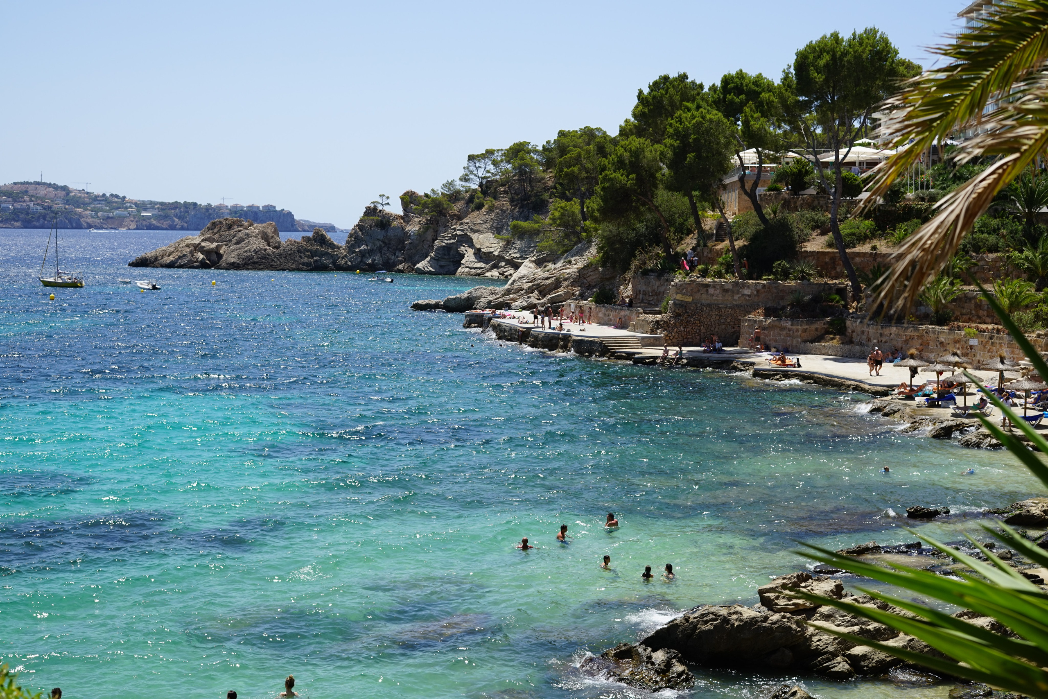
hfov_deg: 39.6
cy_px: 350
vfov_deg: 27.0
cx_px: 524
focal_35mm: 50
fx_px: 1456
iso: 100
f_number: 7.1
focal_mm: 50
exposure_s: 1/320
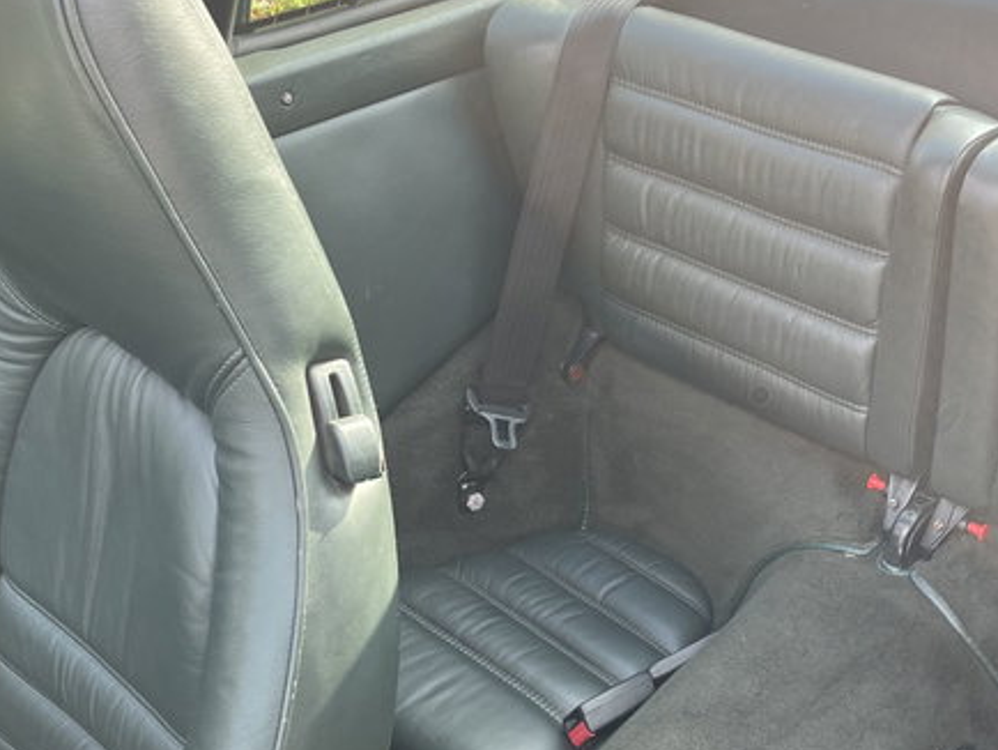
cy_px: 488
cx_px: 821
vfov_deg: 31.3
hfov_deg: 39.3
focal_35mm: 46
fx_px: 1327
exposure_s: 1/121
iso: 50
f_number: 1.6
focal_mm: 4.2
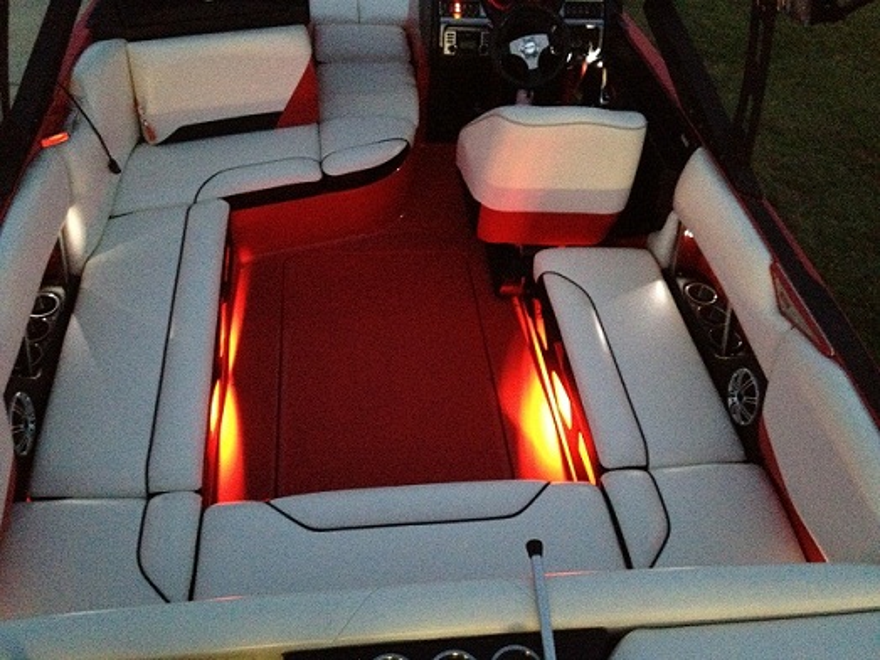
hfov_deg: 52.6
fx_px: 890
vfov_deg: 40.7
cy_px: 330
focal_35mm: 35
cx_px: 440
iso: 800
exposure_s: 1/15
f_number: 2.4
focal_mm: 4.28
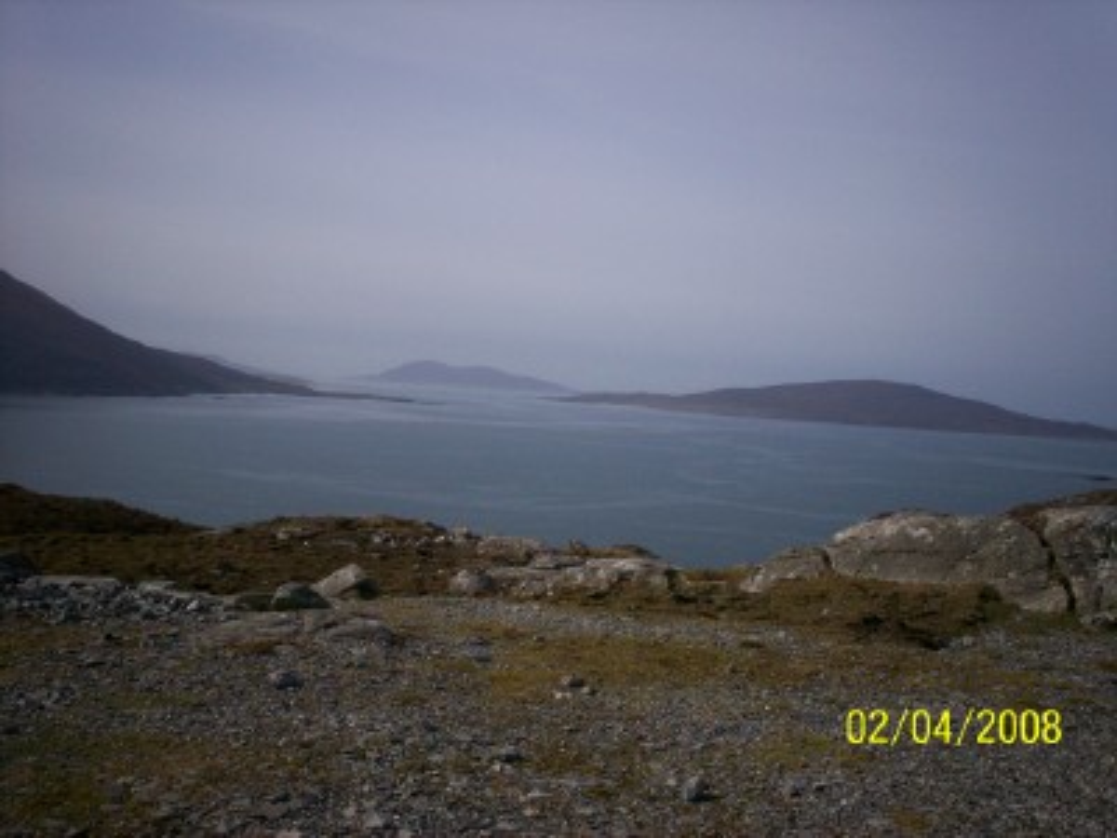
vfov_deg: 39.7
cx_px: 558
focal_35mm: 36
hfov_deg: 51.4
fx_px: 1162
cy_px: 419
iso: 100
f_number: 4.5
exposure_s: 1/1473
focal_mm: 6
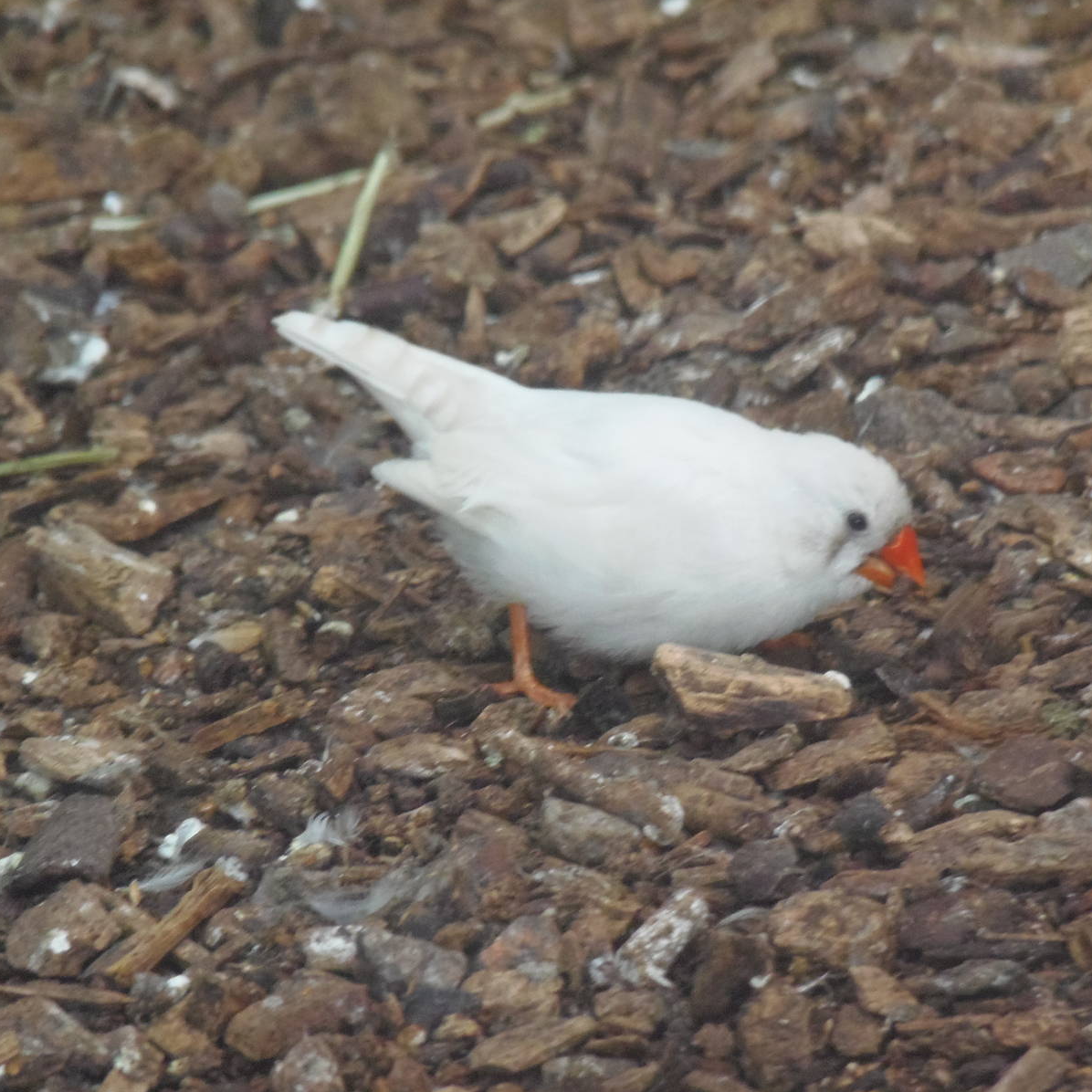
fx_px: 24805
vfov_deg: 2.5
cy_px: 545
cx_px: 652
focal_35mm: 695
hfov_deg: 2.5
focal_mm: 109
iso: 400
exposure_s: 1/50
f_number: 5
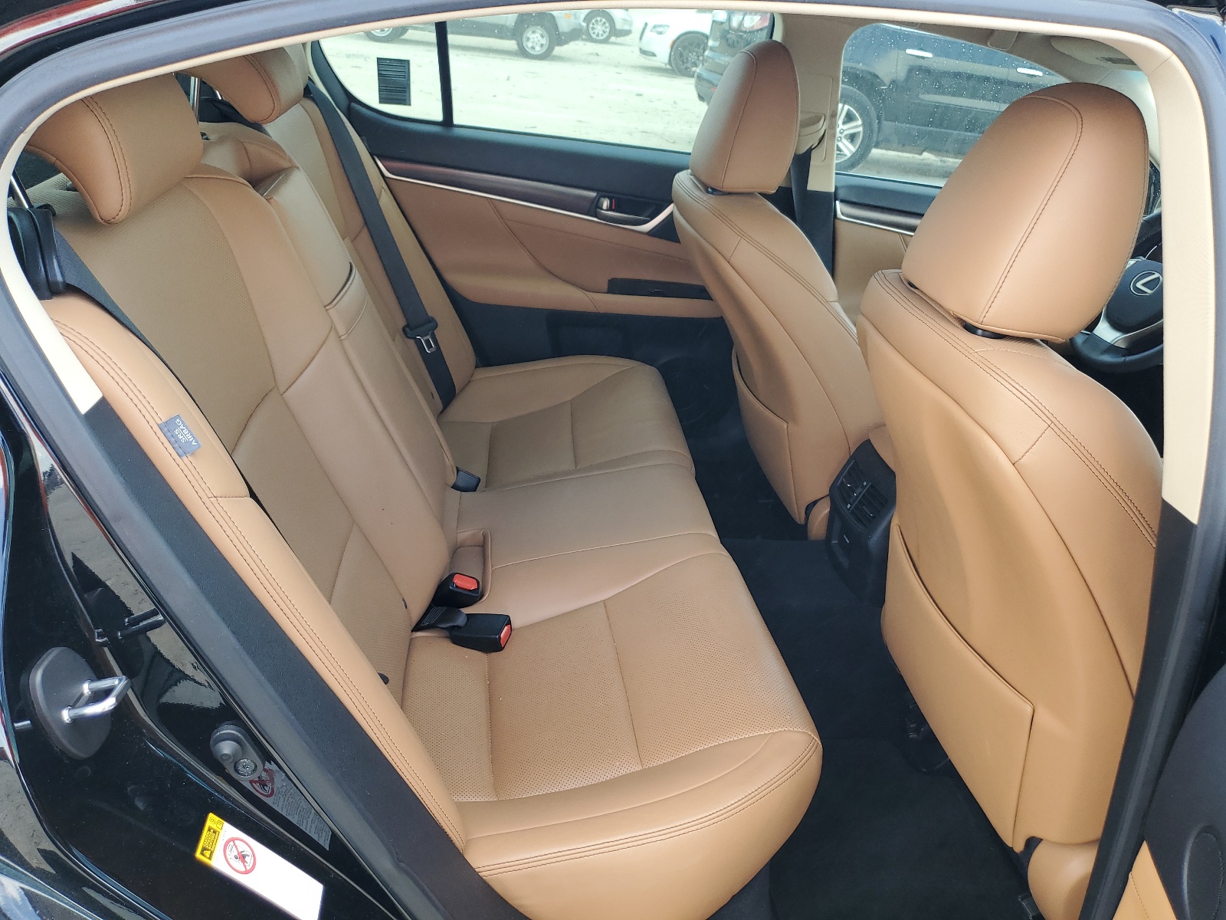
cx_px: 613
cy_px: 460
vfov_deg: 53.1
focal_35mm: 26
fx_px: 921
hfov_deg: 67.3
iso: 50
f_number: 1.5
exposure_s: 1/167
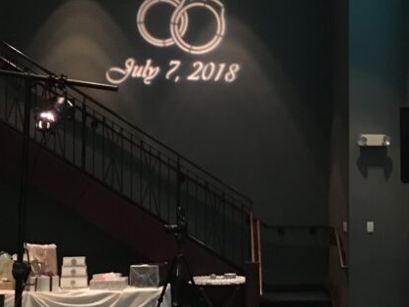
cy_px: 155
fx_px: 839
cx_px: 315
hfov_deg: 27.0
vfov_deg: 20.7
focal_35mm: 71
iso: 320
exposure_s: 1/15
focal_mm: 4.15
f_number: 2.2
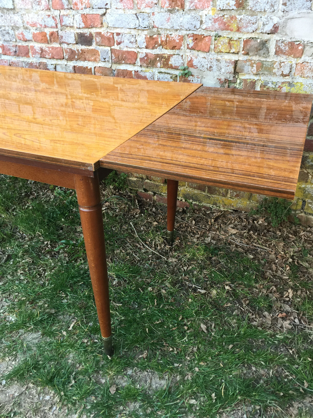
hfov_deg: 48.2
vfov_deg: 61.7
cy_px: 209
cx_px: 156
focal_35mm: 29
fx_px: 350
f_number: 2.2
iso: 32
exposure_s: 1/33
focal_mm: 4.15
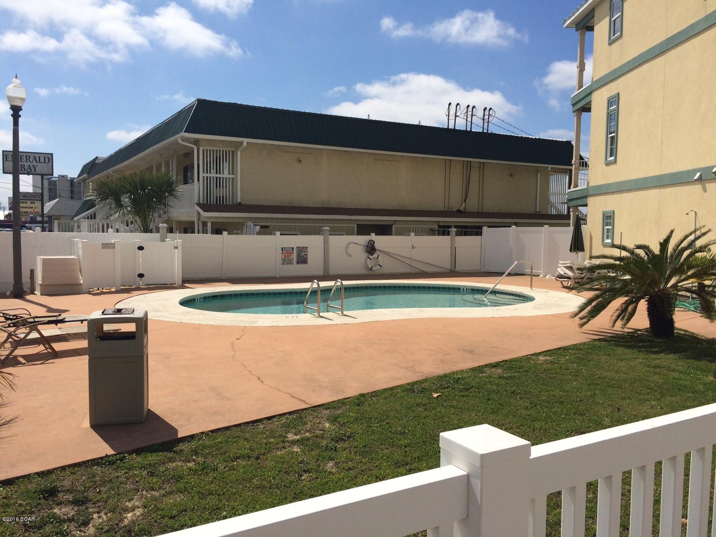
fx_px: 600
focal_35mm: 29
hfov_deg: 61.7
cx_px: 358
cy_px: 268
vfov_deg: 48.2
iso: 40
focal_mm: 4.15
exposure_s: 1/5882
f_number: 2.2
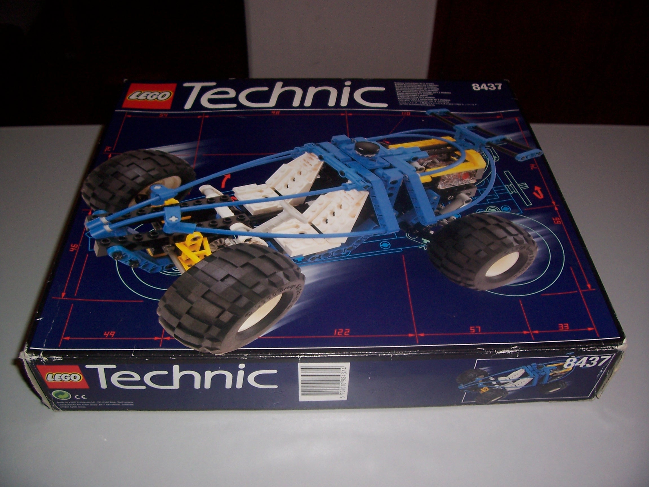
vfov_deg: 41.8
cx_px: 324
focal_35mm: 34
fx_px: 637
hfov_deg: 54.0
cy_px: 244
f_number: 2.7
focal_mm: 5.6
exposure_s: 1/60
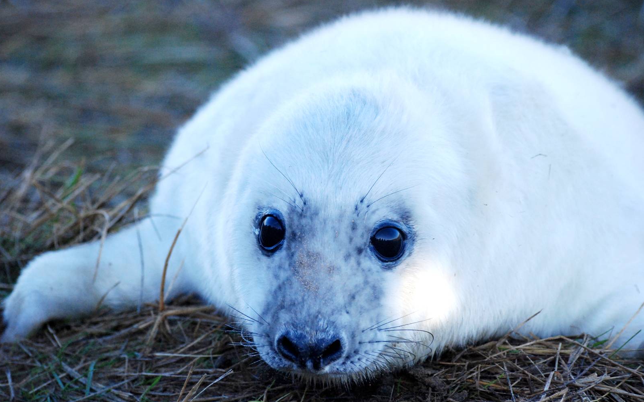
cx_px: 322
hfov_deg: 8.0
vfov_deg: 5.0
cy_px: 202
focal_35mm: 261
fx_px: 4581
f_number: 4.8
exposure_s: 1/1000
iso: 1000
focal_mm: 170
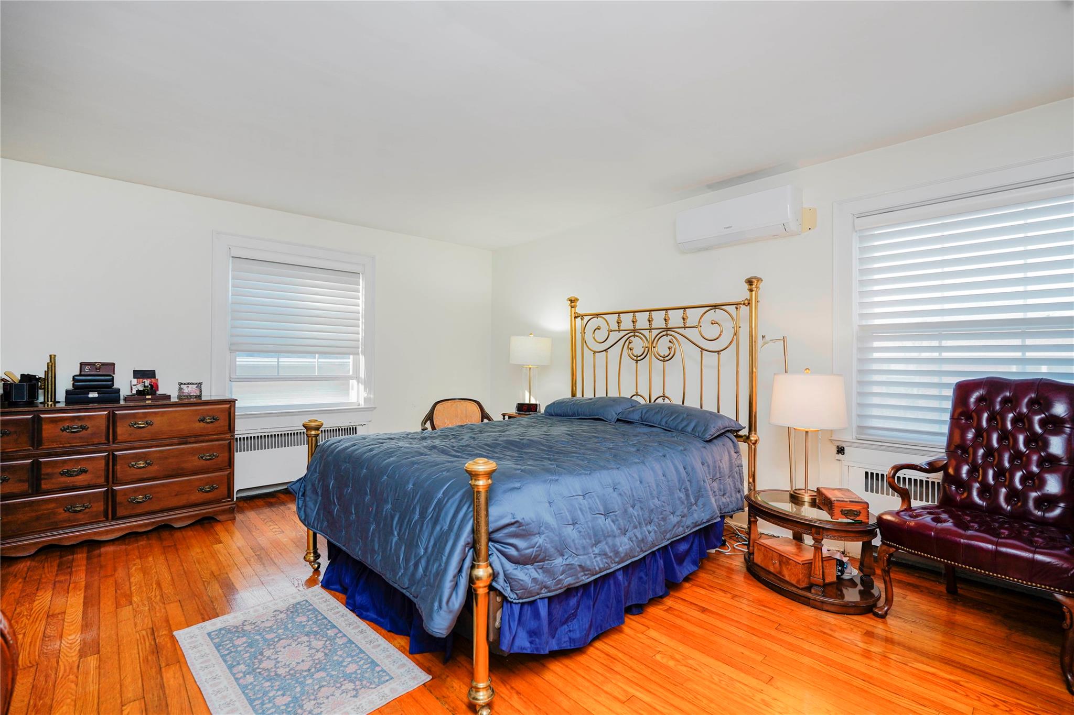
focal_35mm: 16
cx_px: 537
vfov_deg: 73.7
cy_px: 358
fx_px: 477
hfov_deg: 96.7
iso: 200
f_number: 4
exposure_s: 1/30
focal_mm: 16
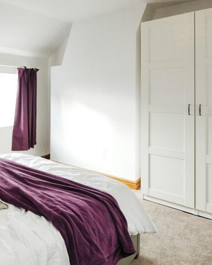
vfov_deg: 59.6
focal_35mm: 29
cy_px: 97
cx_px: 22
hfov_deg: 45.4
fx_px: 227
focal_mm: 16
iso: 2000
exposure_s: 1/100
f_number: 7.1
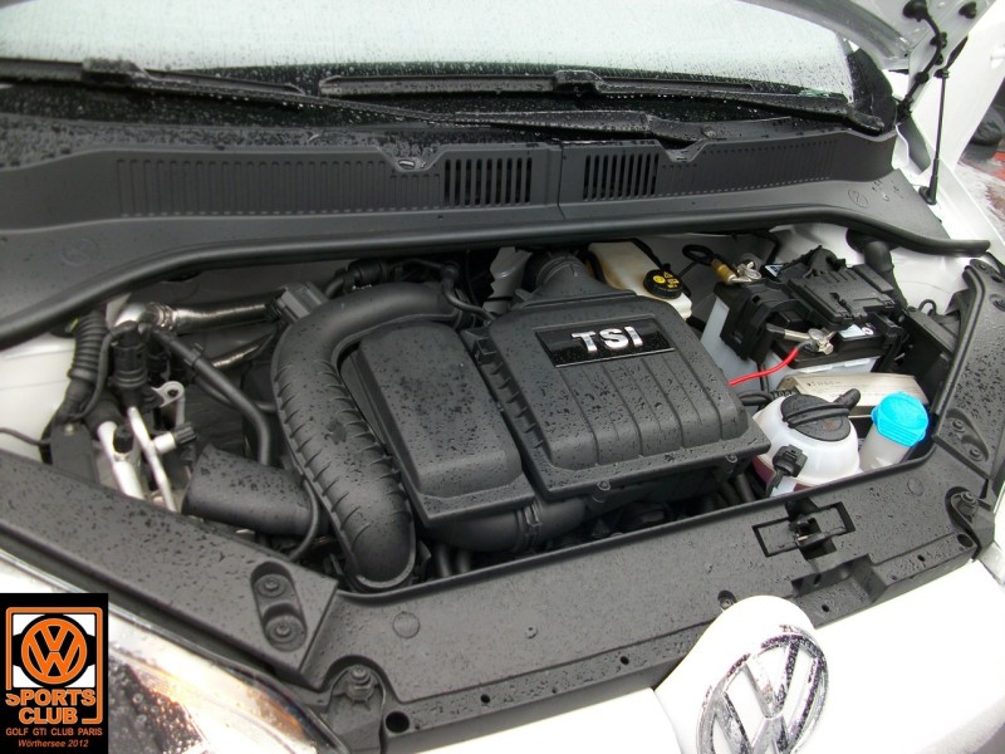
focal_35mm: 34
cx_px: 502
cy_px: 377
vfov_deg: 41.8
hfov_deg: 54.0
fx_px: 987
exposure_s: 1/51
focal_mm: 5.7
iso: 80
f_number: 2.9
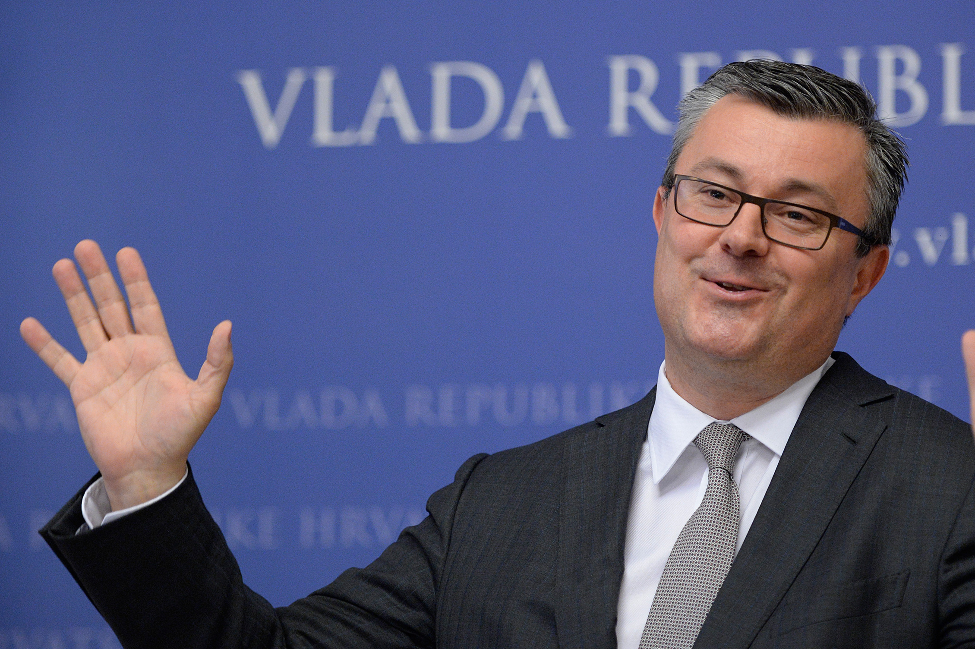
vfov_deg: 8.5
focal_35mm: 162
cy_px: 383
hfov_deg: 12.7
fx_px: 4385
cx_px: 561
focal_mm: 122
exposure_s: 1/400
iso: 3200
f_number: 2.8
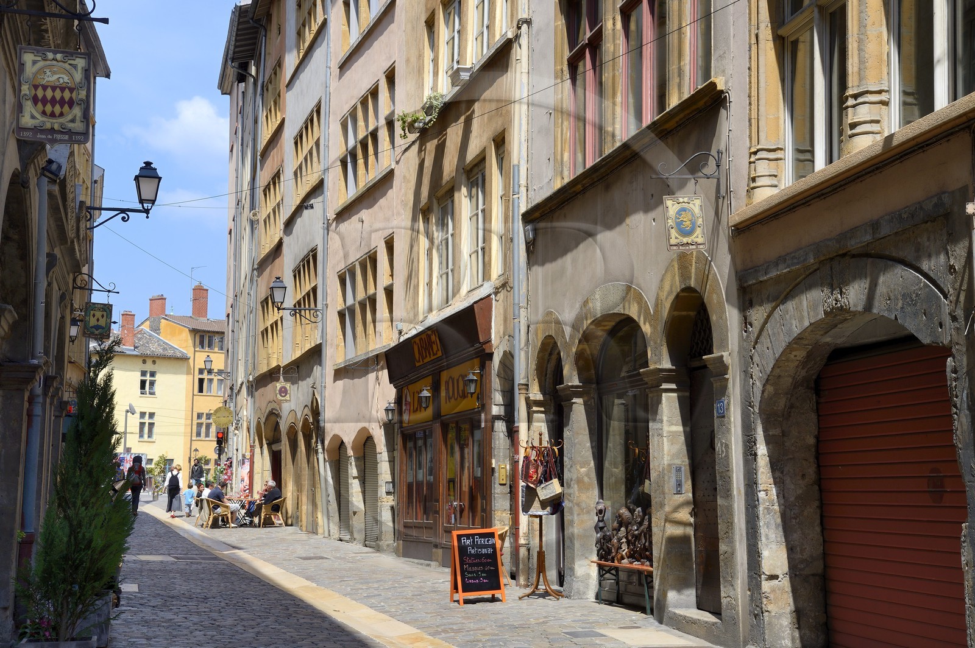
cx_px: 488
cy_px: 324
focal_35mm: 58
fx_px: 1570
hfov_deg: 34.5
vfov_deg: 23.3
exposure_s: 1/250
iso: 200
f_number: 10
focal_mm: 58
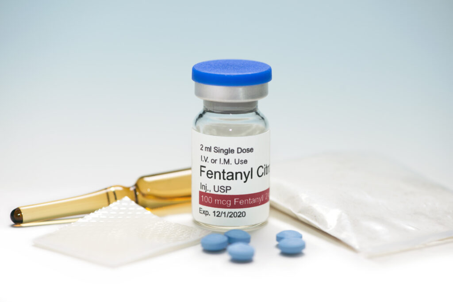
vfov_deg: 13.0
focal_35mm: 105
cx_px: 226
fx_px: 1321
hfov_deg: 19.5
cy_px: 151
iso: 200
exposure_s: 1/250
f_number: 5.6
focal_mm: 105
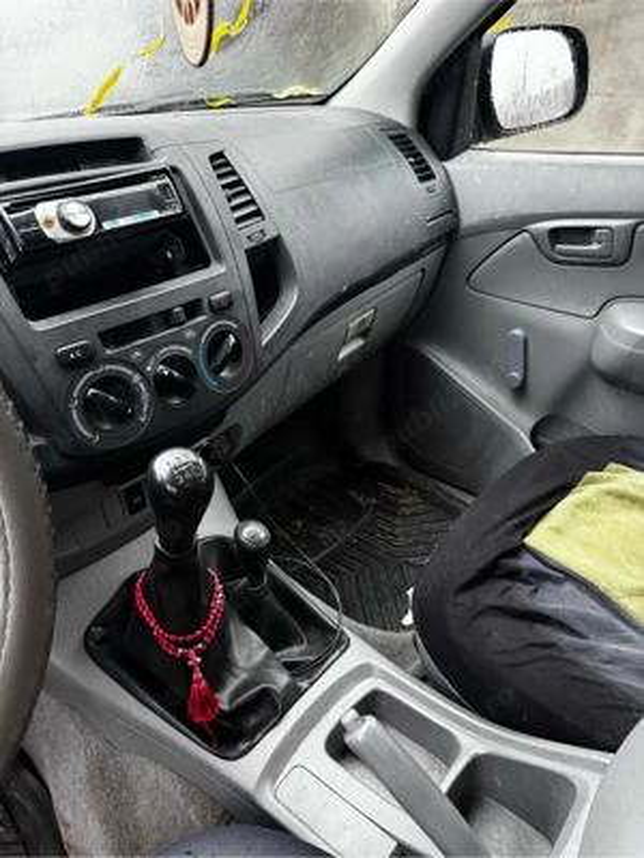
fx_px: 595
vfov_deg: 71.6
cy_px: 429
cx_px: 322
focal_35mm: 24
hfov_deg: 56.8
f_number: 1.78
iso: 800
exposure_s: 1/60
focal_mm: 6.76
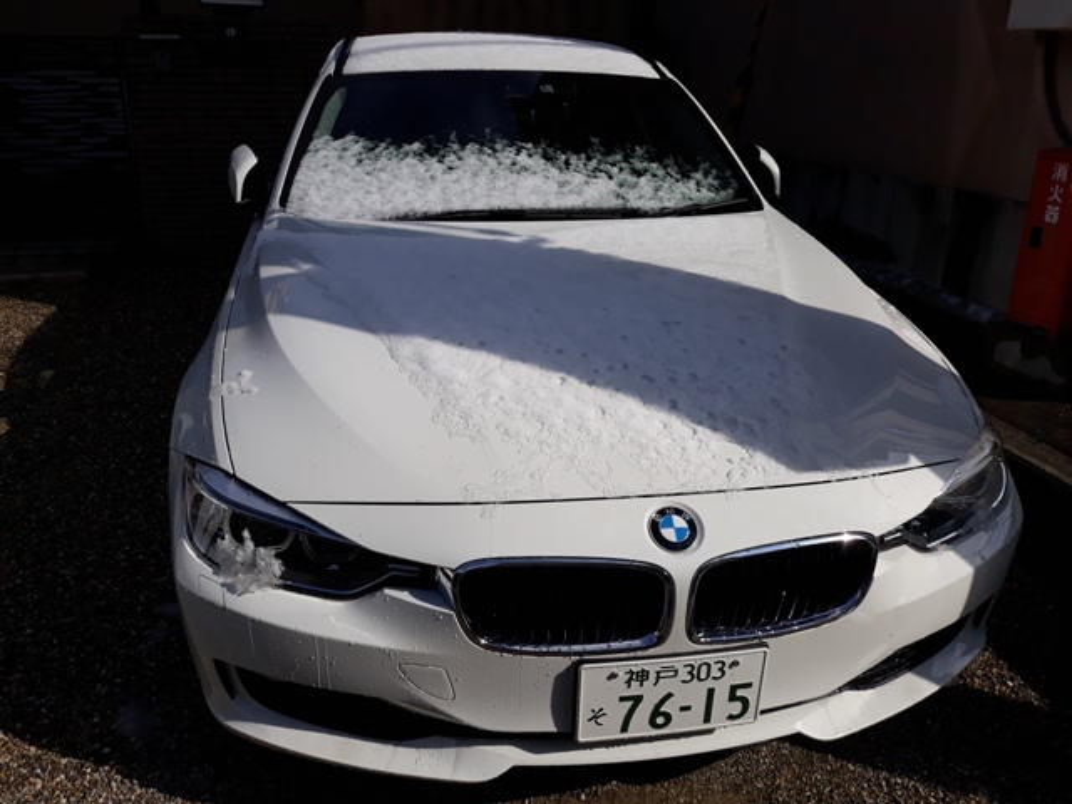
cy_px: 402
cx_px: 536
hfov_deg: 65.3
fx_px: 836
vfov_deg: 51.4
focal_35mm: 27
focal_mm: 3.71
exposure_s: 1/3356
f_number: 1.7
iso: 40
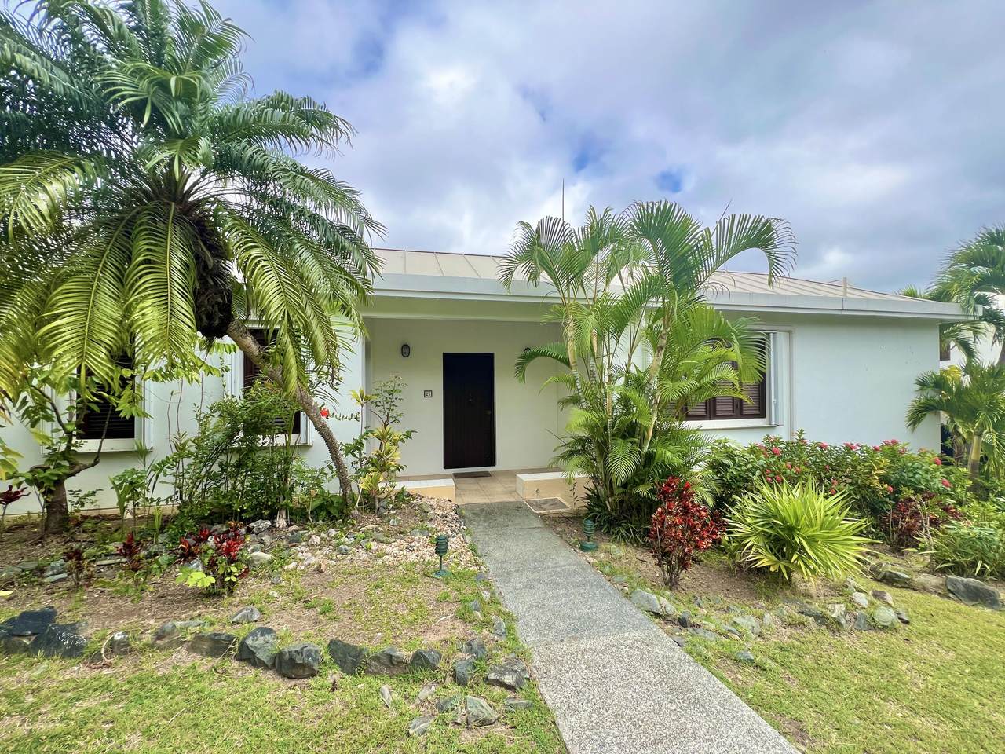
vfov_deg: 89.9
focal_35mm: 13
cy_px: 377
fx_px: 377
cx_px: 502
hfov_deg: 106.2
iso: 32
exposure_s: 1/589
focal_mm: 1.57
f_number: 1.8
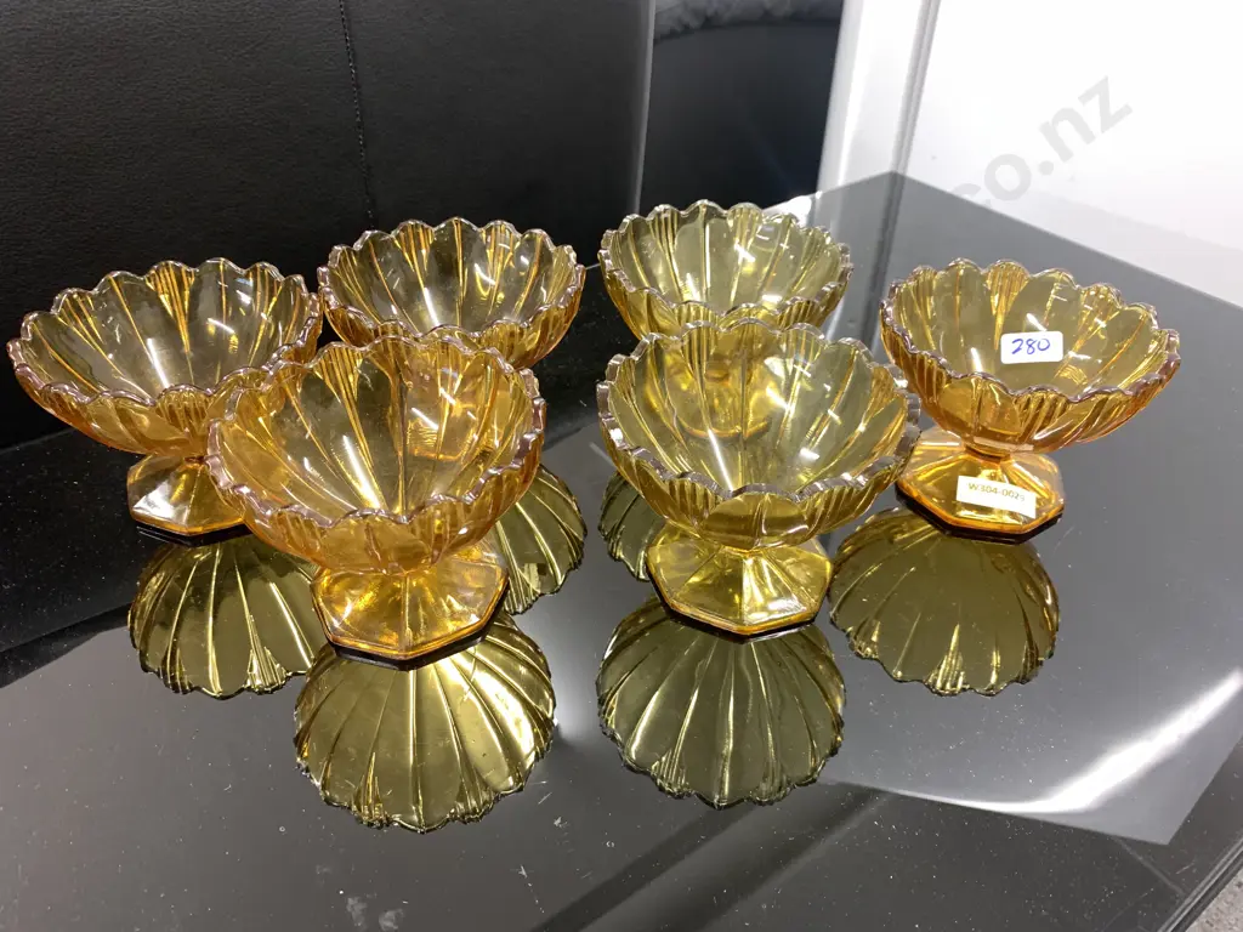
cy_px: 466
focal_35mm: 26
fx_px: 934
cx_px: 622
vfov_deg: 53.1
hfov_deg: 67.3
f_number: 1.8
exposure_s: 1/50
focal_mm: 4.25
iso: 250
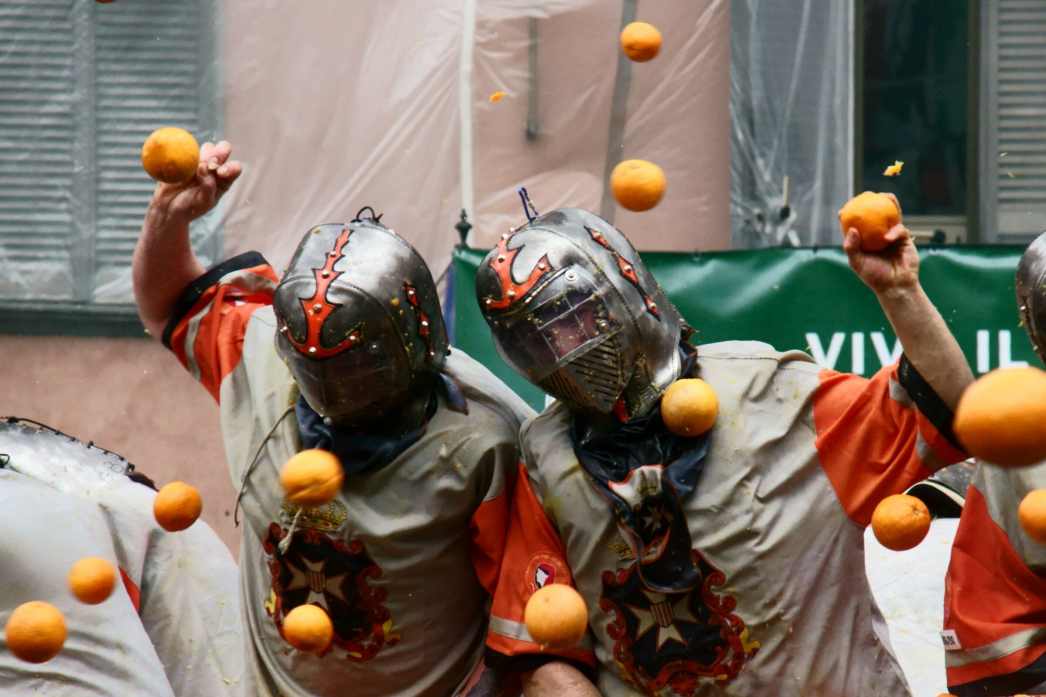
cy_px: 348
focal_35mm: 157
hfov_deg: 13.1
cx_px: 523
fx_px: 4561
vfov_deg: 8.7
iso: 2000
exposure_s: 1/640
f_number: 5.6
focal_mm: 105
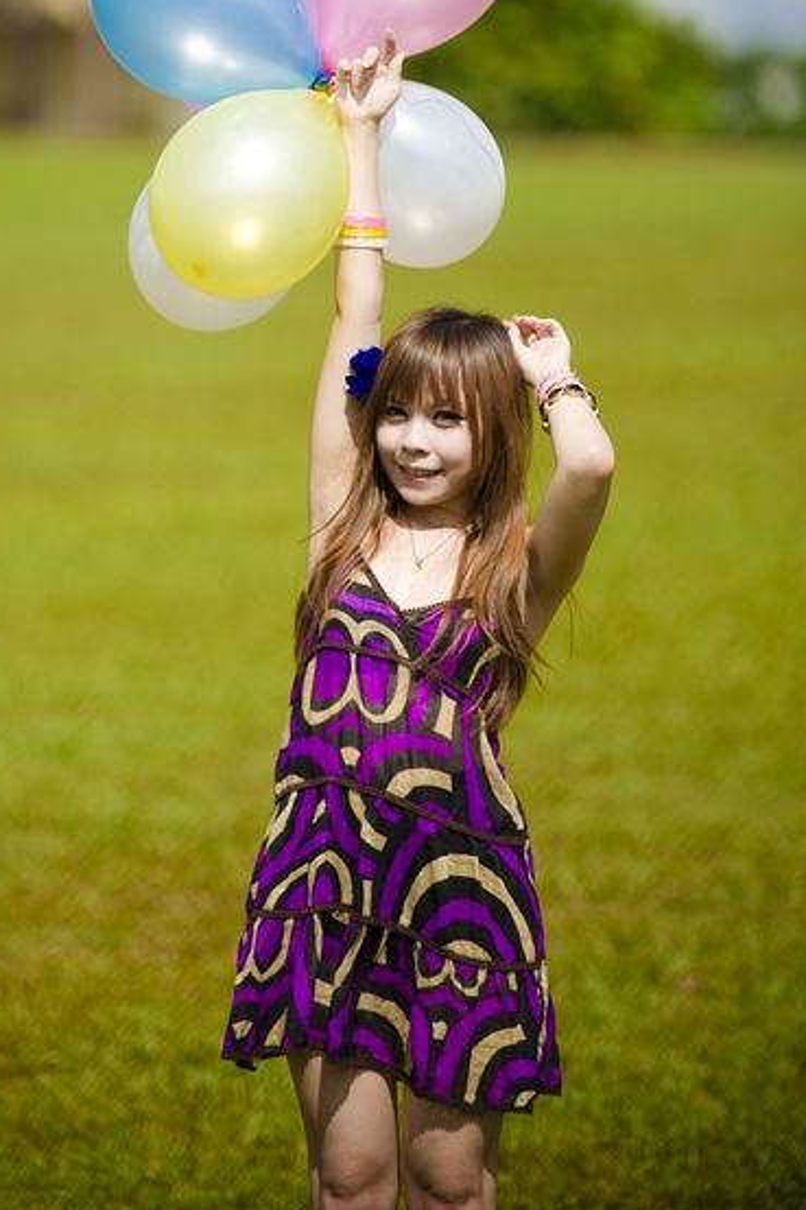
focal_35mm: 289
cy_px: 345
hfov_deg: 4.8
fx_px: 9711
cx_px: 241
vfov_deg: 7.1
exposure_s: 1/3000
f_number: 2.8
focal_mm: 200
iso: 100
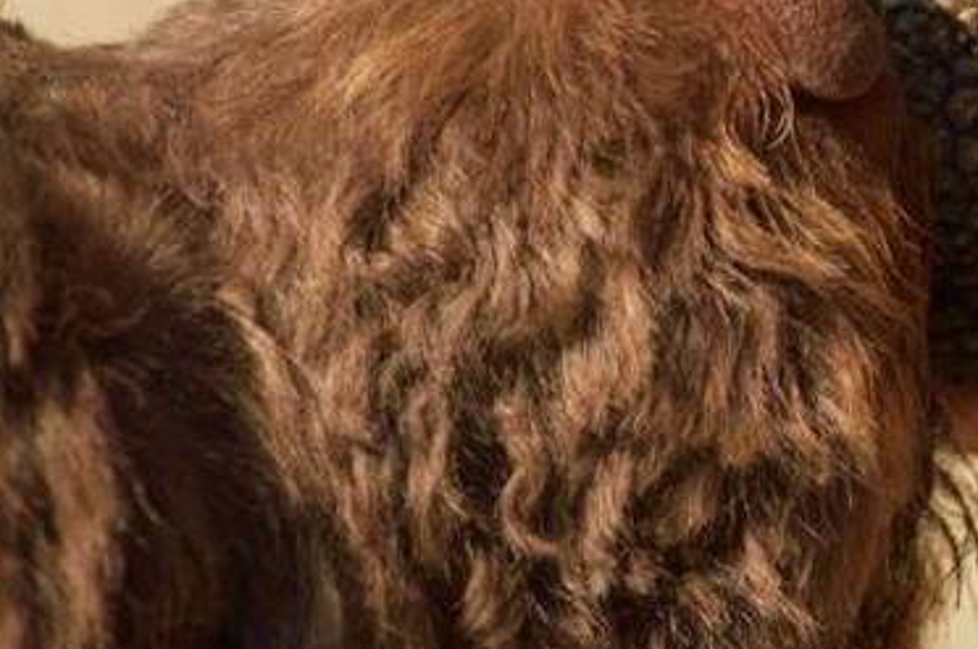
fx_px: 18612
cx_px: 699
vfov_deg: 2.0
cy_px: 272
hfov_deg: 3.0
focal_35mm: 686
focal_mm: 200
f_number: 5.6
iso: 100
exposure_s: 1/500
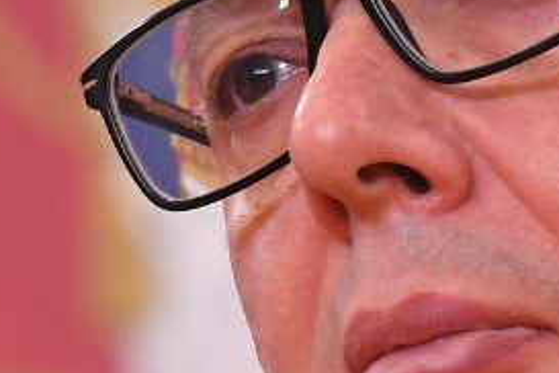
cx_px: -45
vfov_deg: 0.8
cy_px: 107
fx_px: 27622
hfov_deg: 1.2
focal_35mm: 1779
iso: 3200
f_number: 4
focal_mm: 200
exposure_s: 1/400
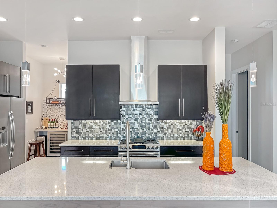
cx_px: 138
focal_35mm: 25
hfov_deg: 69.4
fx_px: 200
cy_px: 104
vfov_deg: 54.9
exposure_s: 1/120
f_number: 1.6
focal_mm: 5.1
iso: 125
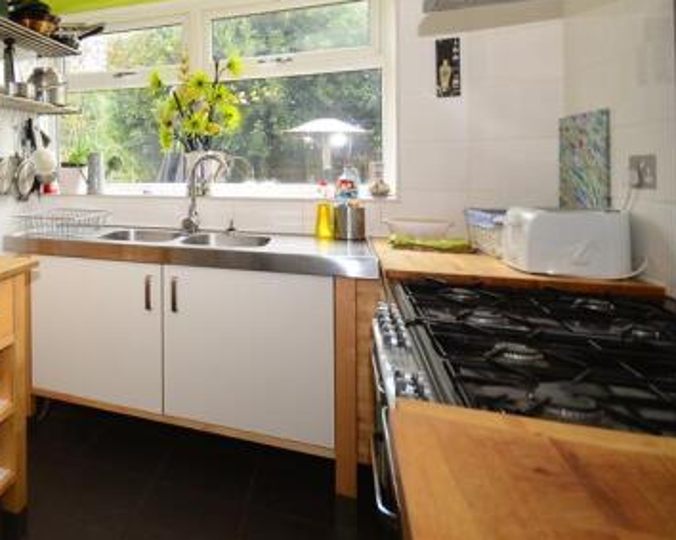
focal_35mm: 26
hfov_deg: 55.9
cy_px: 166
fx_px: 520
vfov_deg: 53.5
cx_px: 52
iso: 200
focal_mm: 10
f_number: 5
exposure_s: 1/4
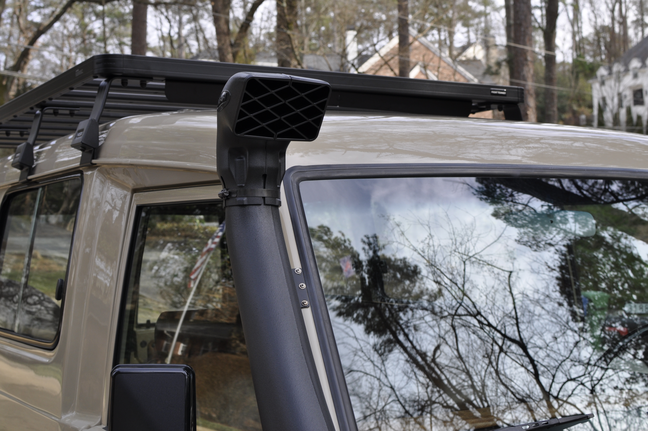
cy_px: 216
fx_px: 944
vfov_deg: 25.7
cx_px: 324
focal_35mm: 52
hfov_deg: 37.9
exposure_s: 1/160
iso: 200
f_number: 6.3
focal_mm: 35
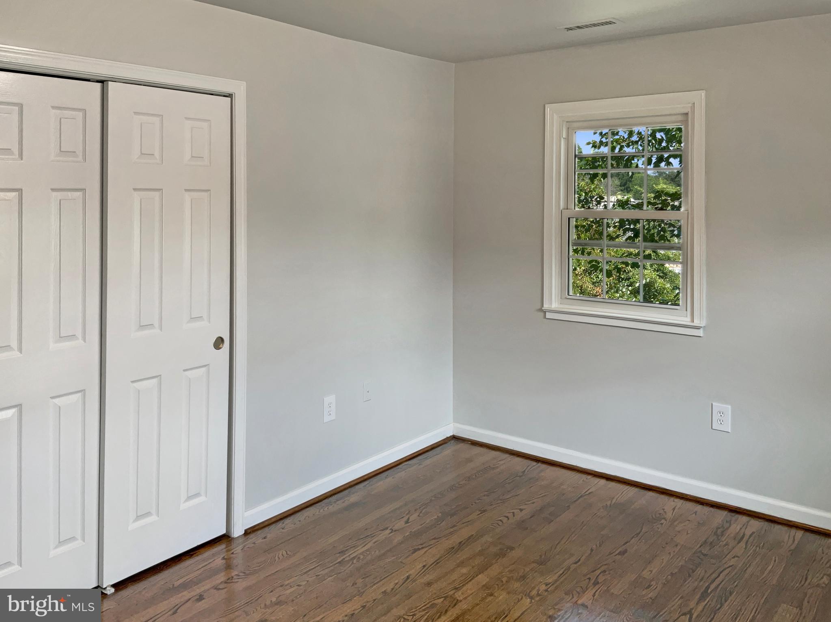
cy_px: 311
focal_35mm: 29
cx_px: 416
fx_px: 696
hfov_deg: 61.7
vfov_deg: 48.2
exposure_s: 1/43
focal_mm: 3
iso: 16
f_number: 1.8
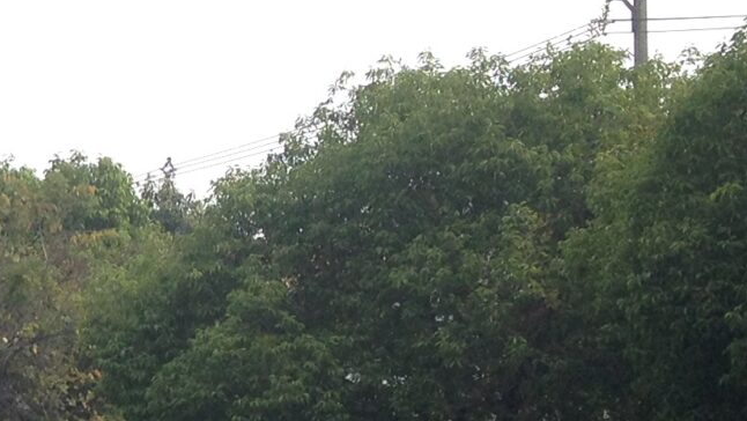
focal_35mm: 151
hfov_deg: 13.1
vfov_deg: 7.9
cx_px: -527
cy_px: 569
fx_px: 2992
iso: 50
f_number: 2.4
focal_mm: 4.28
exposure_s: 1/890
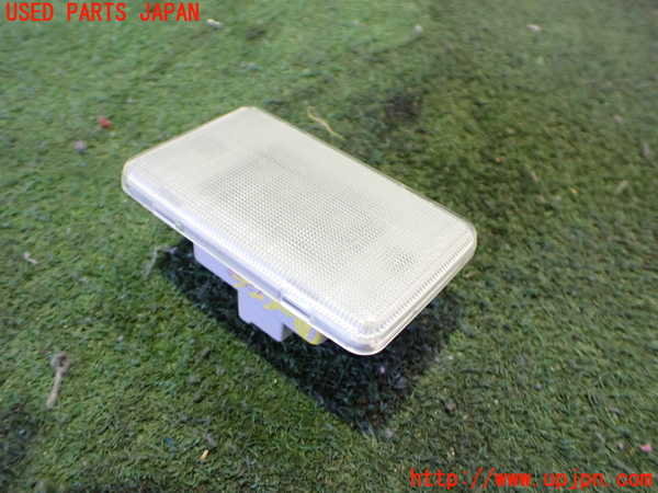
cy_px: 246
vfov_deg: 46.8
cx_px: 329
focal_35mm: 30
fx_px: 570
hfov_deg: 60.0
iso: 800
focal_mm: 5.4
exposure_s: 1/30
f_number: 2.3
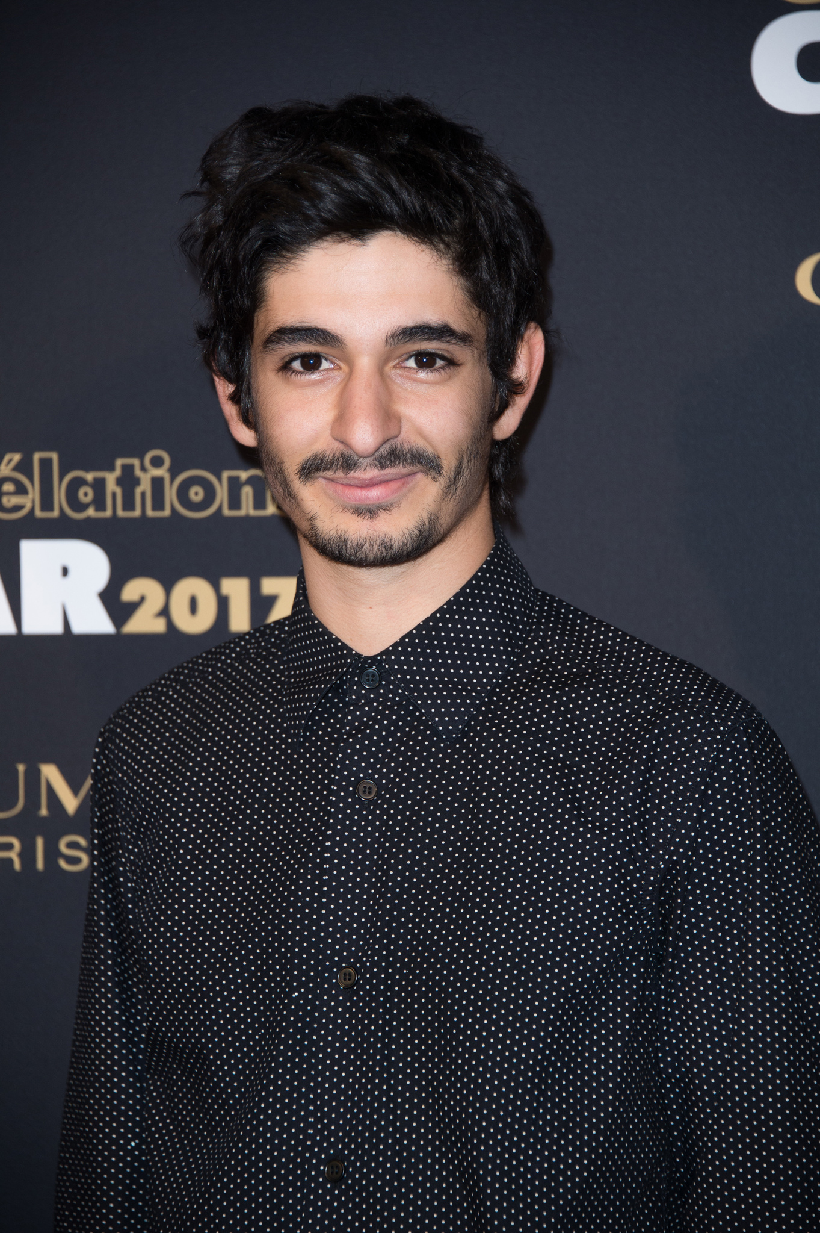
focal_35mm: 170
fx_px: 5815
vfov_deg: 12.1
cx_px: 410
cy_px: 616
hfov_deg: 8.1
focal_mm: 170
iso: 800
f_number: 5.6
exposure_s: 1/250
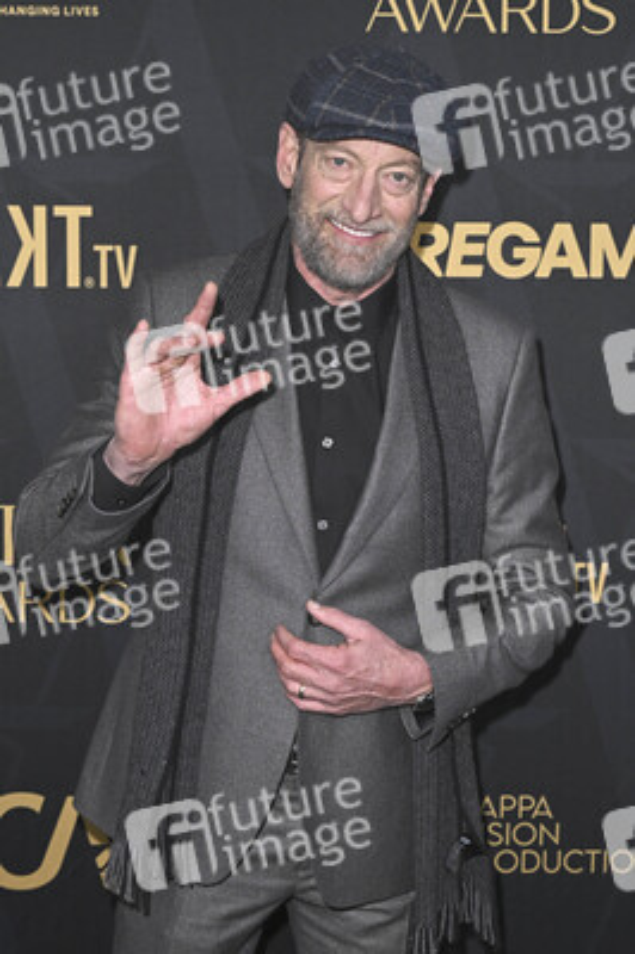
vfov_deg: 35.7
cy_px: 477
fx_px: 1484
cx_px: 318
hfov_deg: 24.2
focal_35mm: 56
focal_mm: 56
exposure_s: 1/320
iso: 2000
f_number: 5.6
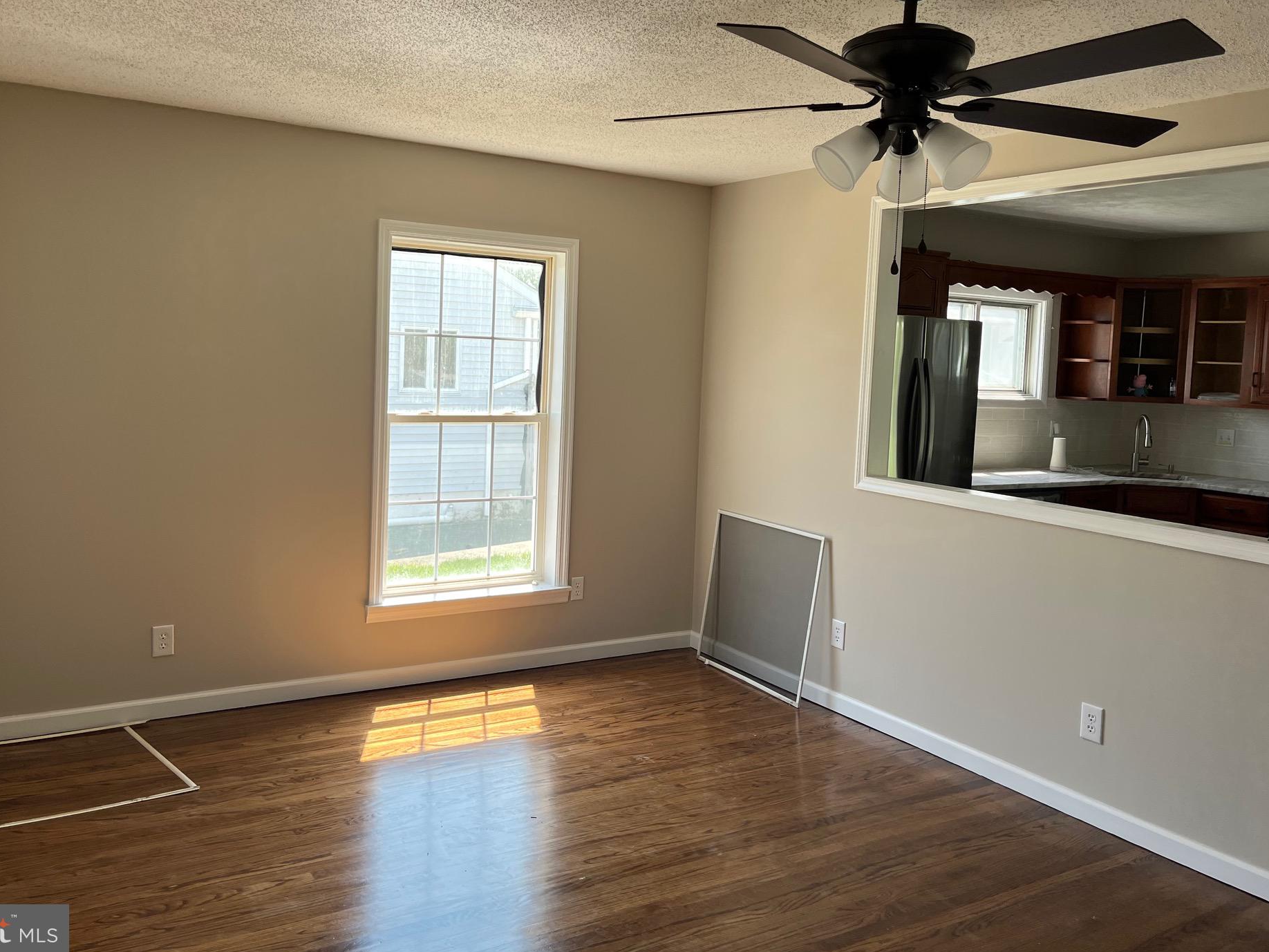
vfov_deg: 48.2
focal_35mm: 29
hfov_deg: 61.6
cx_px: 604
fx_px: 1063
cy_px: 430
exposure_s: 1/190
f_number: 1.6
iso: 40
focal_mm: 5.1
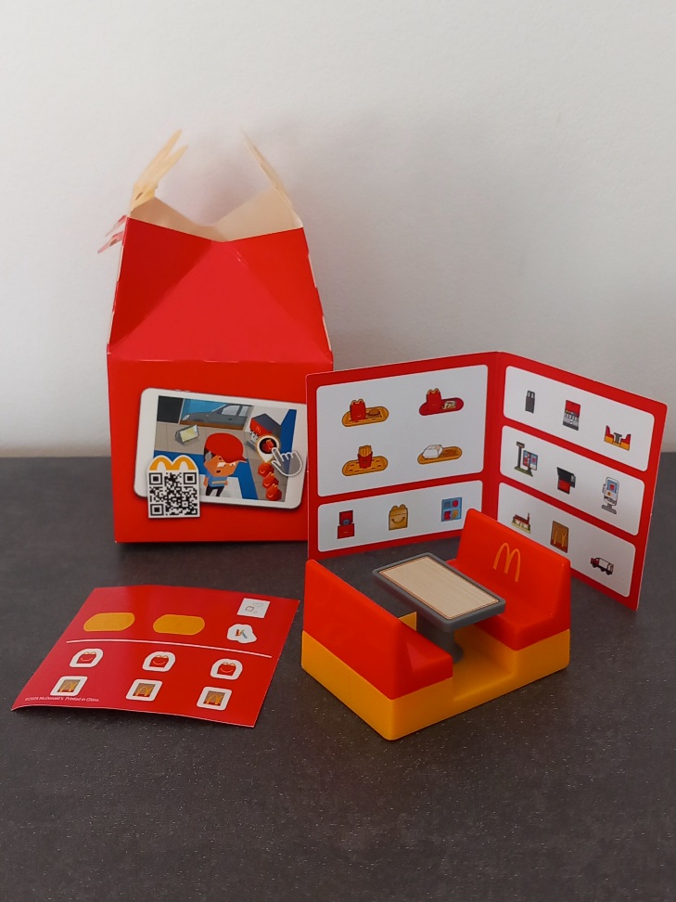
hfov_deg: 51.4
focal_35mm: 27
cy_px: 451
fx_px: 703
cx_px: 338
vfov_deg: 65.3
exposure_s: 1/50
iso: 100
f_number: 1.8
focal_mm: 4
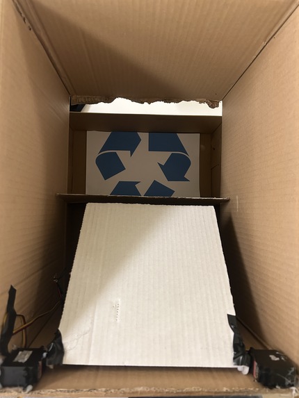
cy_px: 199
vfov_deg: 67.3
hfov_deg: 53.1
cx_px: 150
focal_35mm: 26
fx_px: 299
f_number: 1.5
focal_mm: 5.7
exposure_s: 1/60
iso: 320
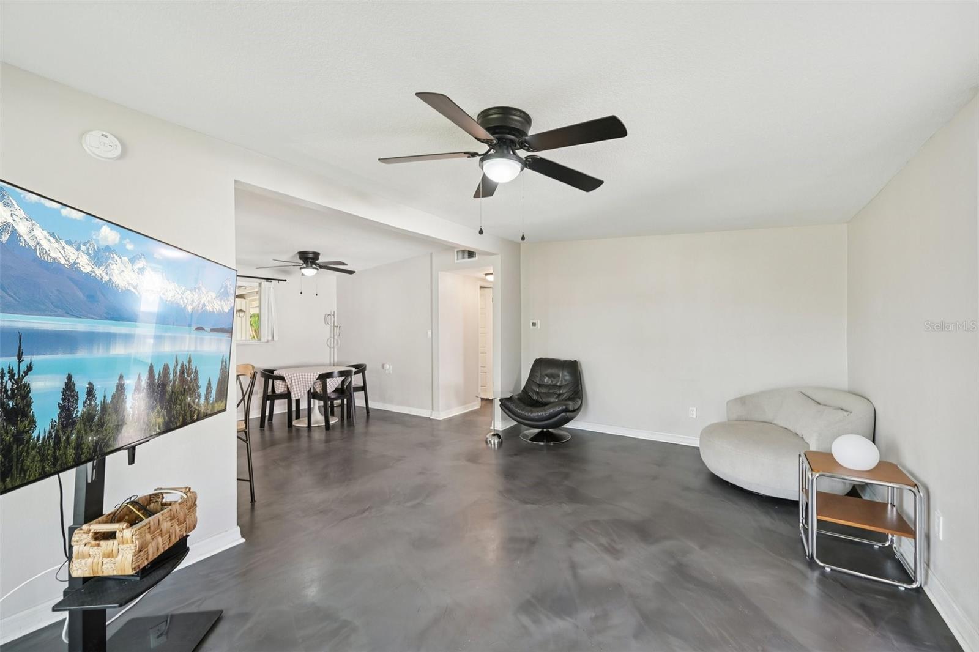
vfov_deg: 81.2
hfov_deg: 104.3
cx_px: 490
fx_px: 381
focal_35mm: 14
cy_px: 326
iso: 400
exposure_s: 1/15
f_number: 8
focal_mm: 14
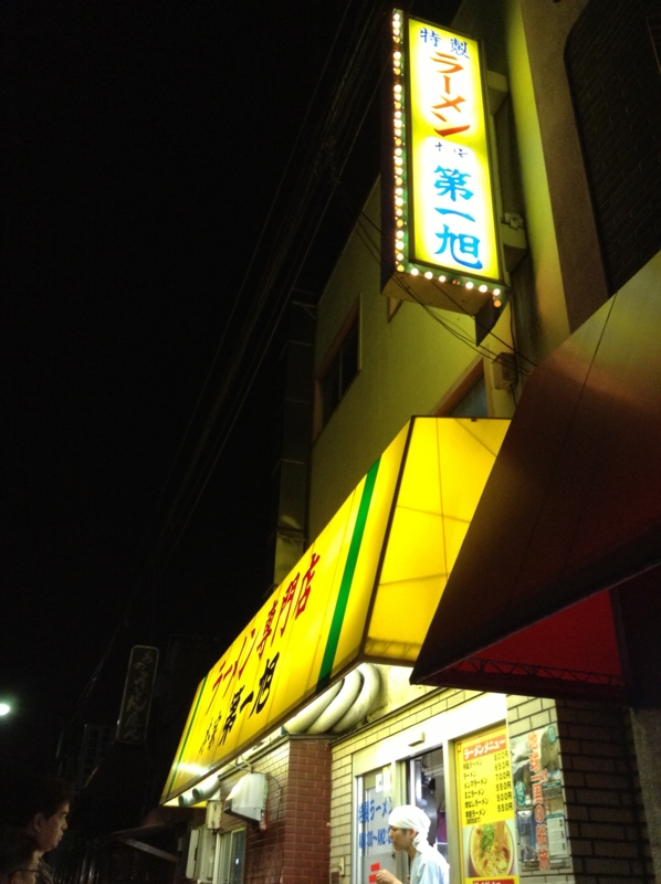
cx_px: 330
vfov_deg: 55.4
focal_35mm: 33
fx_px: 842
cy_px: 442
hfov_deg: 42.9
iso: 200
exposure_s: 1/24
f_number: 2.4
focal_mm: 3.3
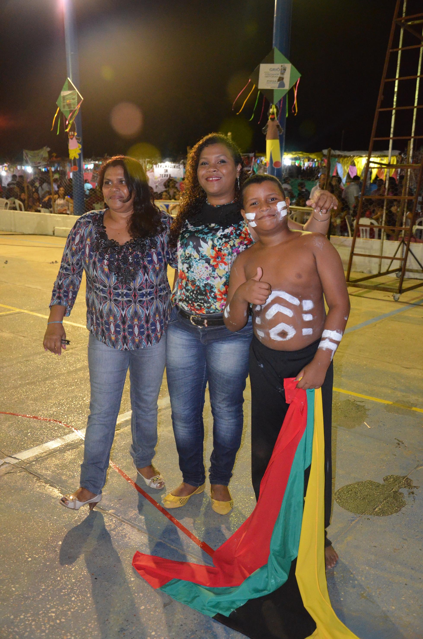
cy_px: 320
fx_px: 584
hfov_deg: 39.8
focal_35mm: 33
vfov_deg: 57.3
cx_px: 212
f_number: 3.8
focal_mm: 22
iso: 3200
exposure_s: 1/60
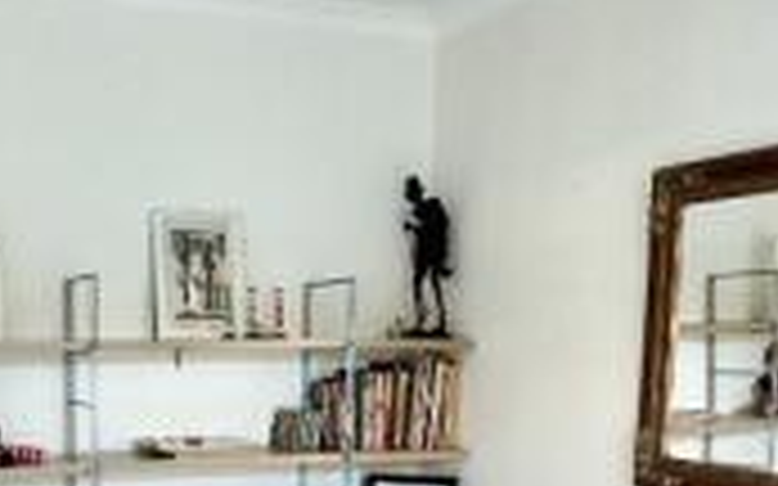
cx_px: 227
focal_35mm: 50
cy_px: 533
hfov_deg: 39.6
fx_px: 1060
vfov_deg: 24.1
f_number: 2.2
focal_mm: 2.22
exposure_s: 1/60
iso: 320
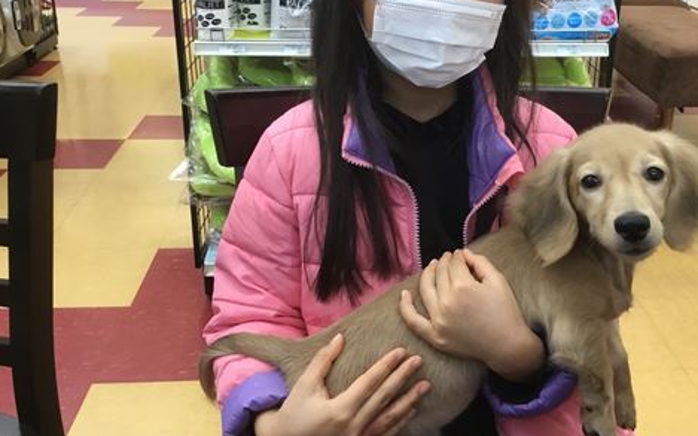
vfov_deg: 30.4
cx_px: 415
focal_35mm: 42
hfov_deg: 47.0
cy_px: 162
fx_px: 799
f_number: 2.4
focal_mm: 3.3
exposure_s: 1/30
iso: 64
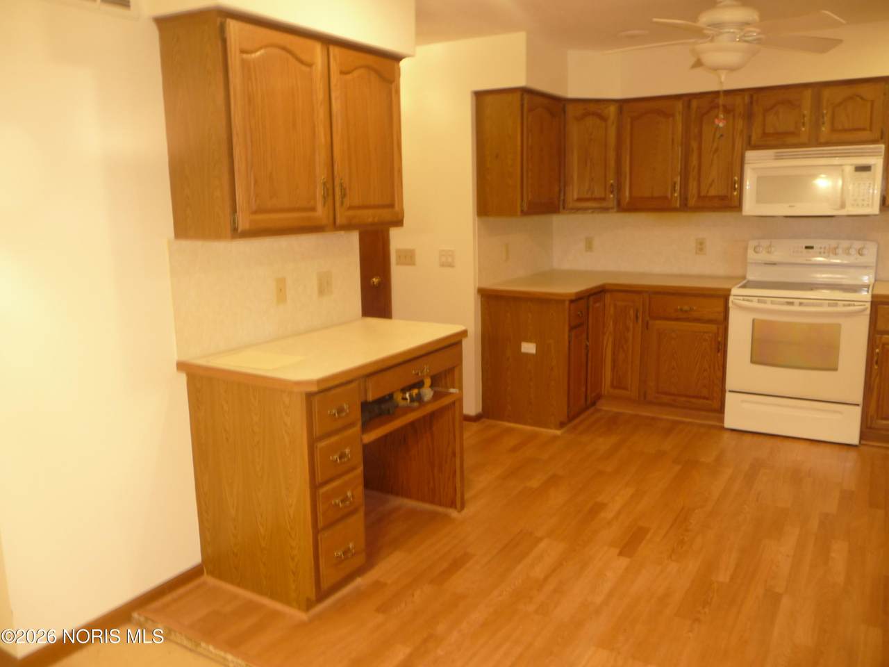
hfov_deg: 63.4
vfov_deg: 49.7
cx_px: 444
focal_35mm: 28
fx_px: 719
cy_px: 334
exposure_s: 1/8
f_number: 3.3
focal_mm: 4.7
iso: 160
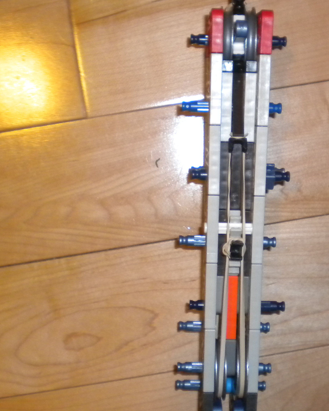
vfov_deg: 34.1
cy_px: 202
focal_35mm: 55
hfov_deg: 27.5
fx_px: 669
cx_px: 199
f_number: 3.1
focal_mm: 6.3
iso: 400
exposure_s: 1/30
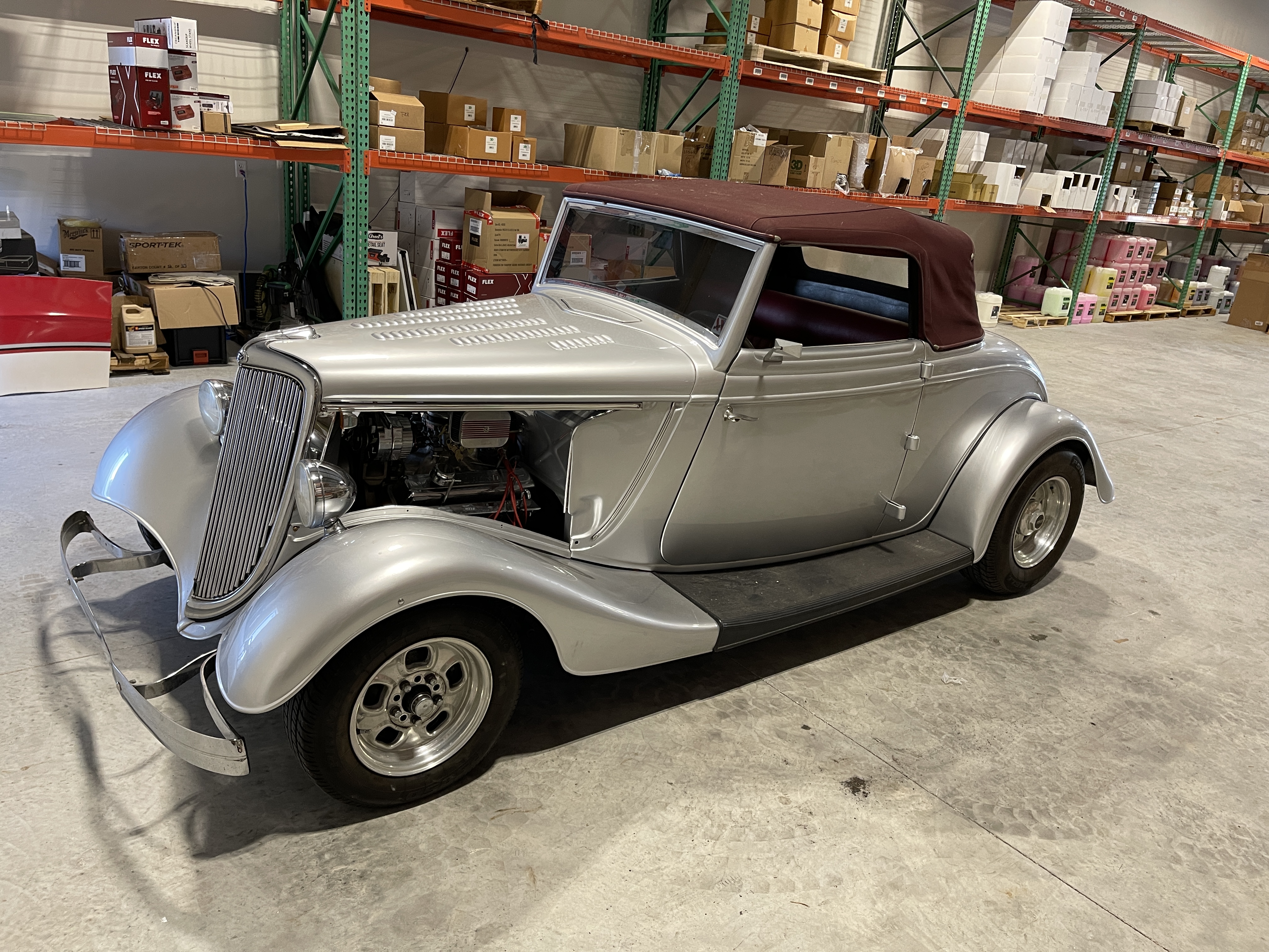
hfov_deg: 67.3
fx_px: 953
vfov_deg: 53.1
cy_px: 476
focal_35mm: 26
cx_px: 634
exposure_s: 1/82
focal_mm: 5.1
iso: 125
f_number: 1.6
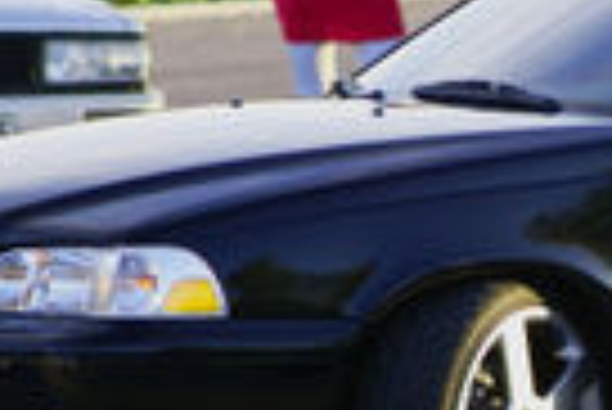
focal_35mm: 952
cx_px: 1071
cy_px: 266
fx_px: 16207
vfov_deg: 1.4
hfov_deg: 2.2
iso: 125
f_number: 4.5
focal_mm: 135
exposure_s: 1/250
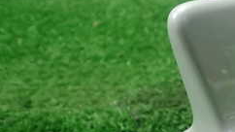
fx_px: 505
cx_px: 290
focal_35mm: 81
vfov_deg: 14.6
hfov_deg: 23.7
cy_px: 137
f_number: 2.3
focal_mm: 5.5
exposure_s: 1/125
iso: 250
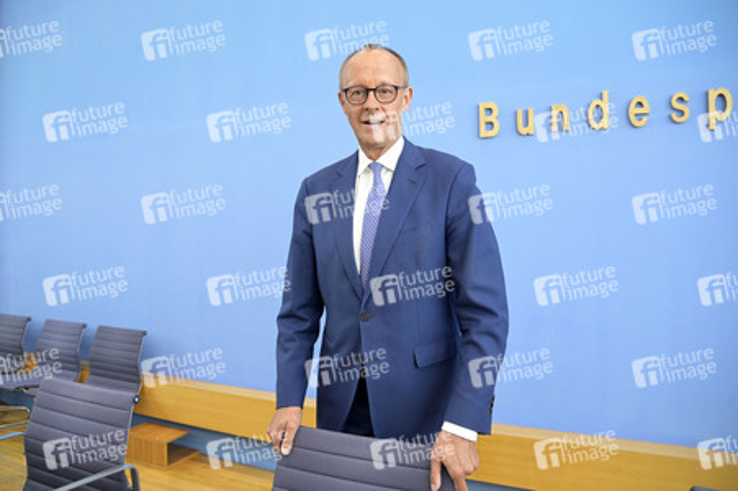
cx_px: 369
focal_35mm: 24
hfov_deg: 73.8
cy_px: 246
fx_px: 492
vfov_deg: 53.1
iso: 4000
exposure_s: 1/1000
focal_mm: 24
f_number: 4
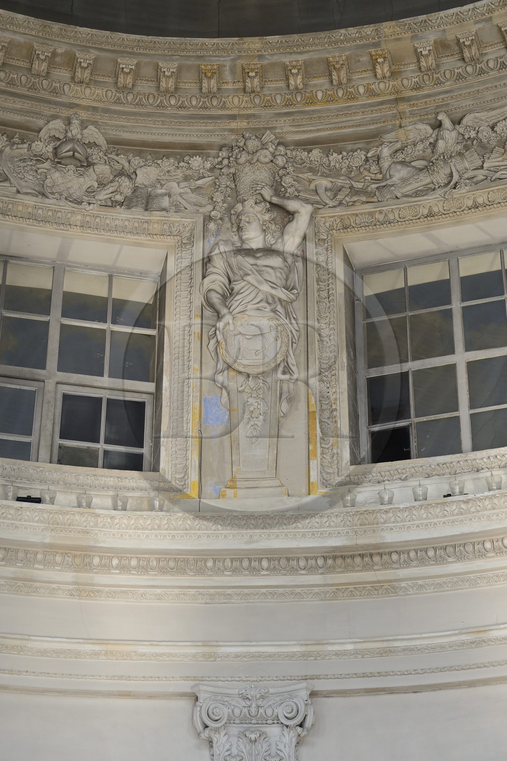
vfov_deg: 28.8
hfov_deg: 19.4
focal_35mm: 70
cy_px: 380
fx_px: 1479
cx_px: 254
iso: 800
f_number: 6.3
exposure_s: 1/125
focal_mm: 70
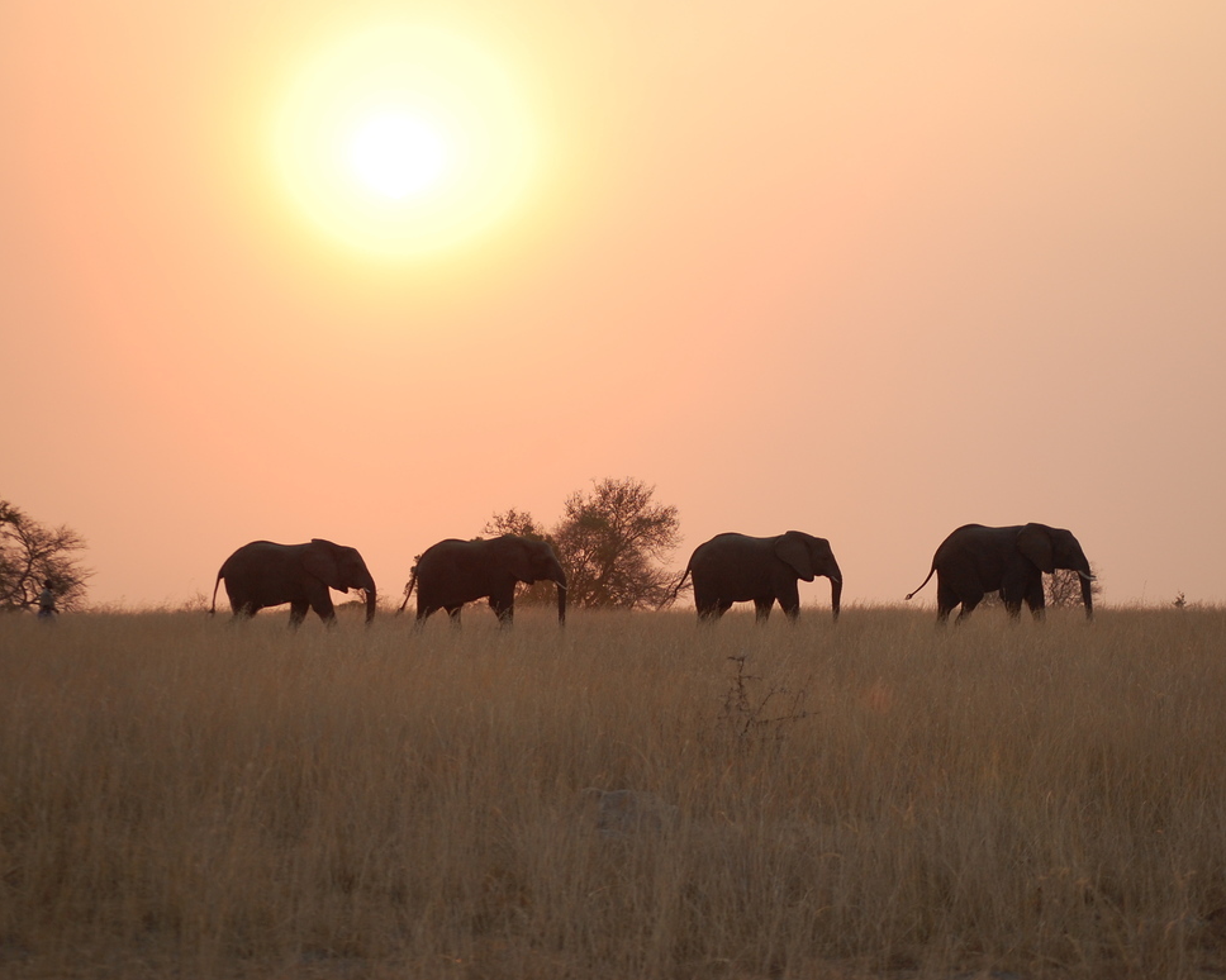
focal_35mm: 119
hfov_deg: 16.2
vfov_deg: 13.0
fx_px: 4317
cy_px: 489
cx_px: 695
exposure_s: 1/500
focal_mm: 70
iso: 280
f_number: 5.6
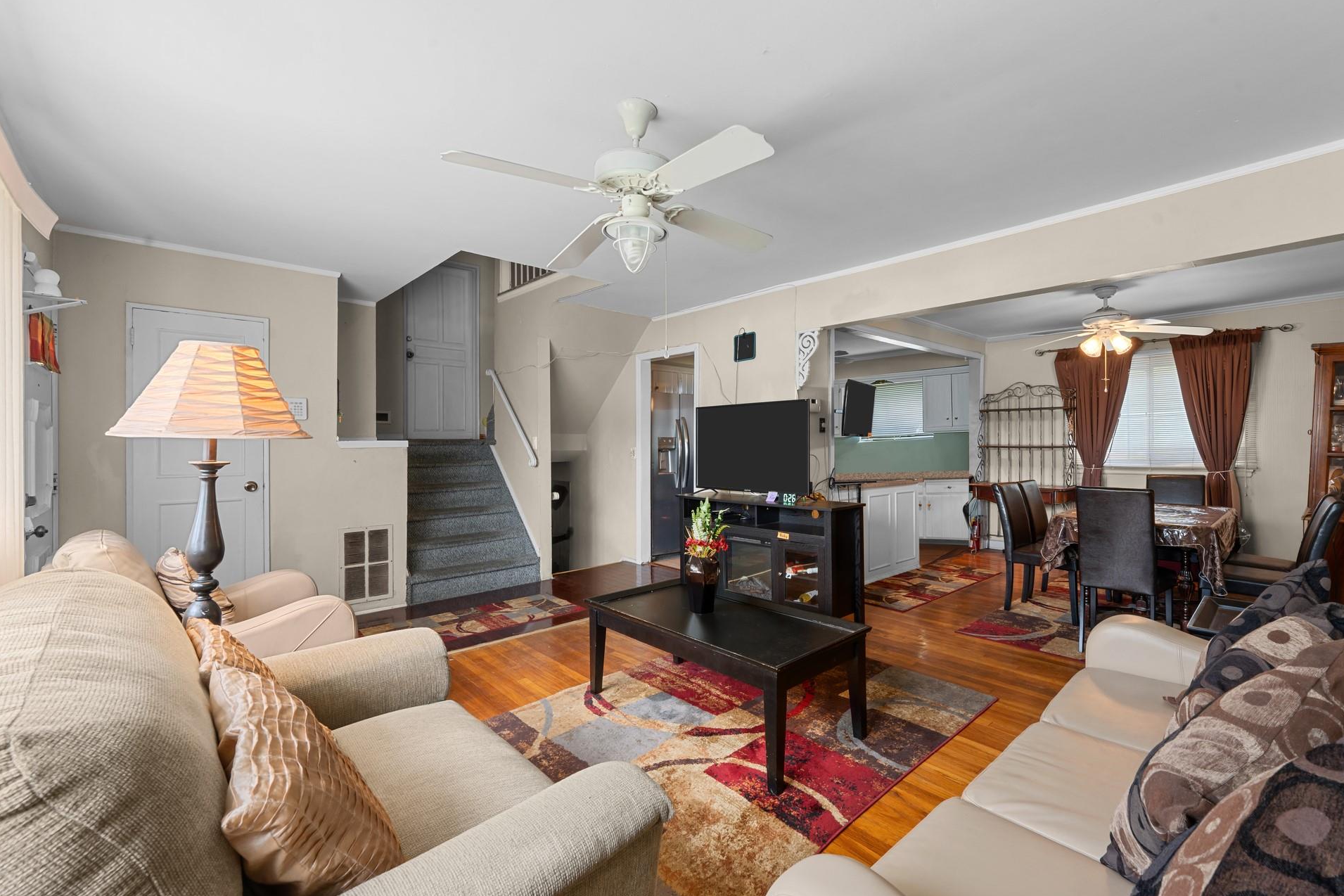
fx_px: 560
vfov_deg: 77.3
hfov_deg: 100.3
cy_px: 443
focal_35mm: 15
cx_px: 716
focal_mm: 14
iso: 400
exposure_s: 1
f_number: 10
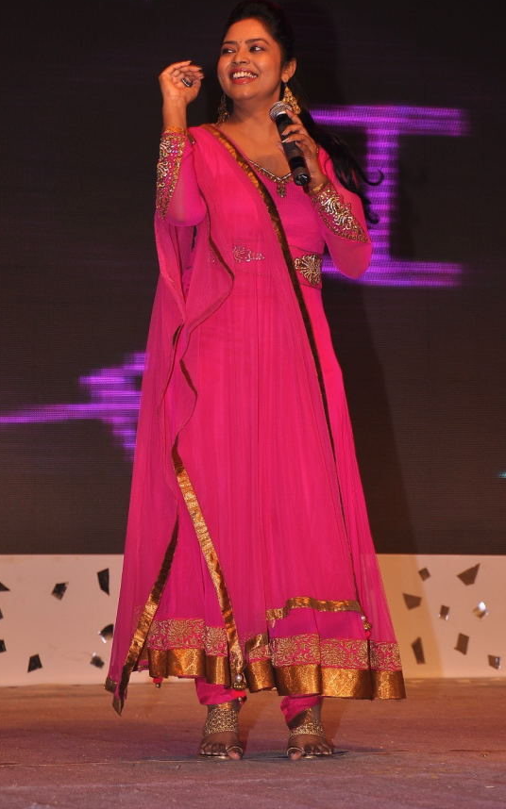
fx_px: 2494
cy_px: 364
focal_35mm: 113
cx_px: 224
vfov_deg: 18.4
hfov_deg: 11.6
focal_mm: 62
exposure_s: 1/125
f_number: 6.3
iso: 200
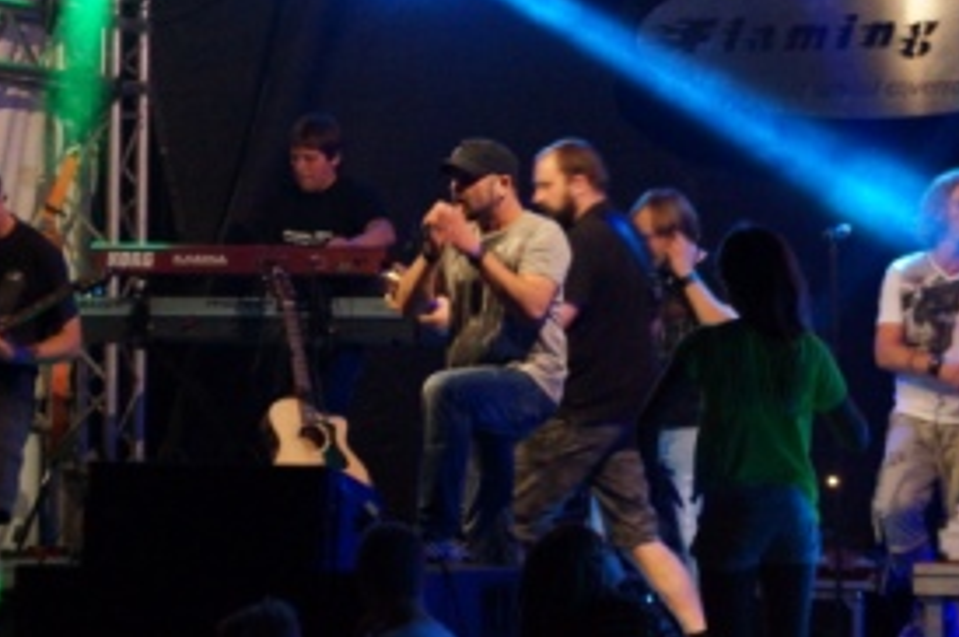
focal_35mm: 196
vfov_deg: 7.0
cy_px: 214
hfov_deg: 10.5
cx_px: 508
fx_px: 5215
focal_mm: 80
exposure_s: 1/60
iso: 3200
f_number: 5.6
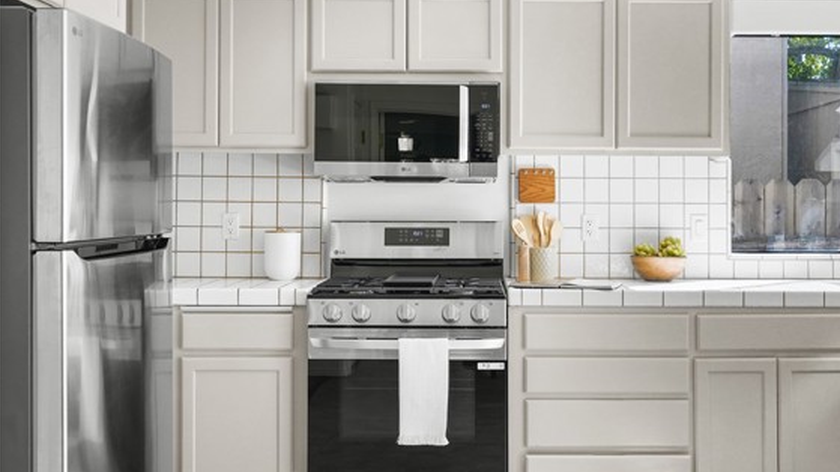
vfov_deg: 28.3
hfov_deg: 48.2
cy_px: 217
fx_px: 935
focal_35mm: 42
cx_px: 479
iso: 800
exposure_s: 1/1600
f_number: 8
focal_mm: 35
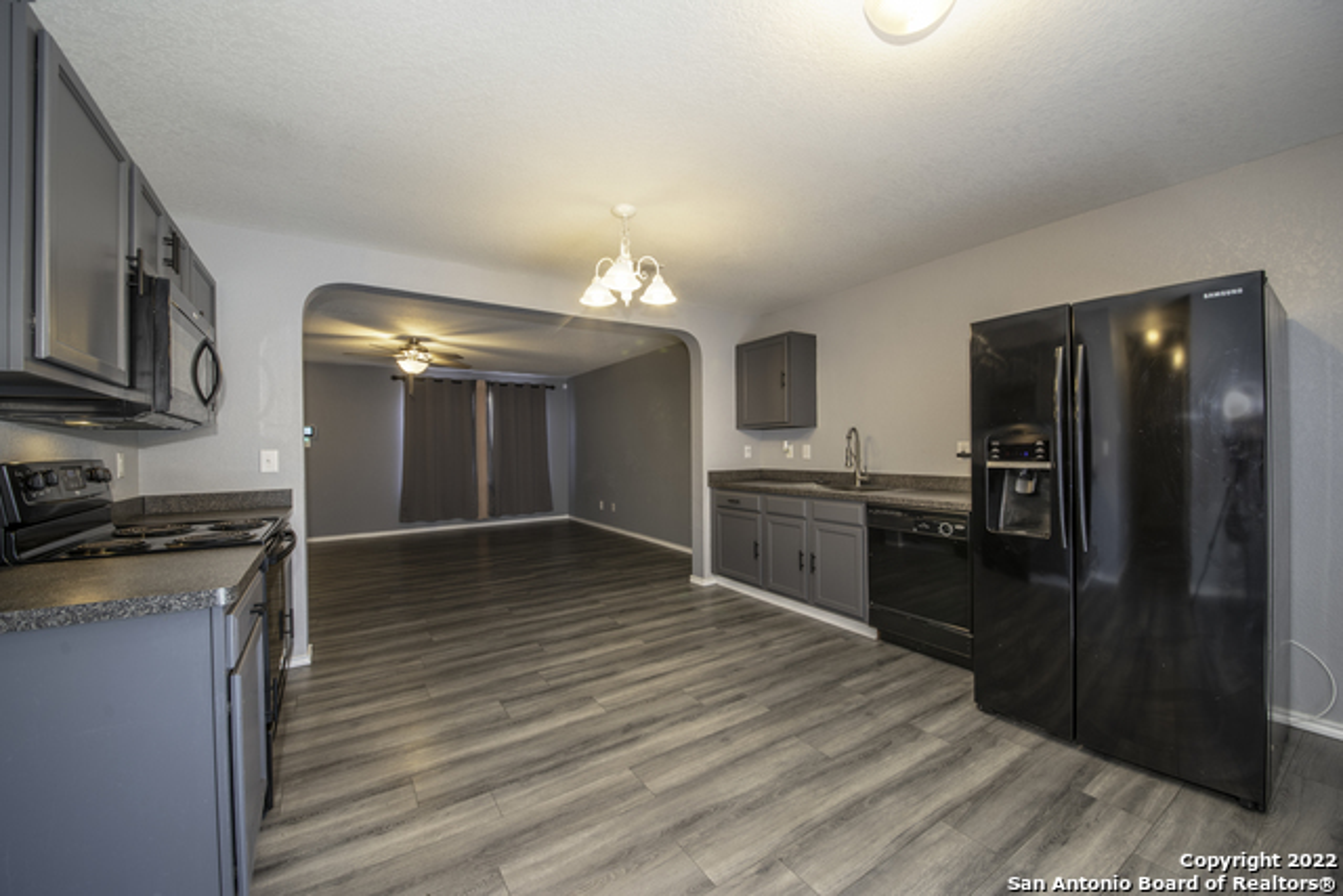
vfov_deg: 81.2
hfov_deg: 104.2
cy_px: 448
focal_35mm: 14
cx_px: 672
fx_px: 522
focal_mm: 14
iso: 320
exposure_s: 1/60
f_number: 8
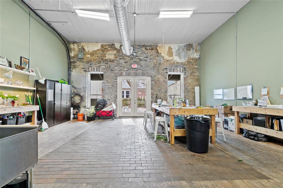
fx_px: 118
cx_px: 142
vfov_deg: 77.3
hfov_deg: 100.4
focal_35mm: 15
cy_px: 94
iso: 500
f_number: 9
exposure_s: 1/2.5
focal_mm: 10
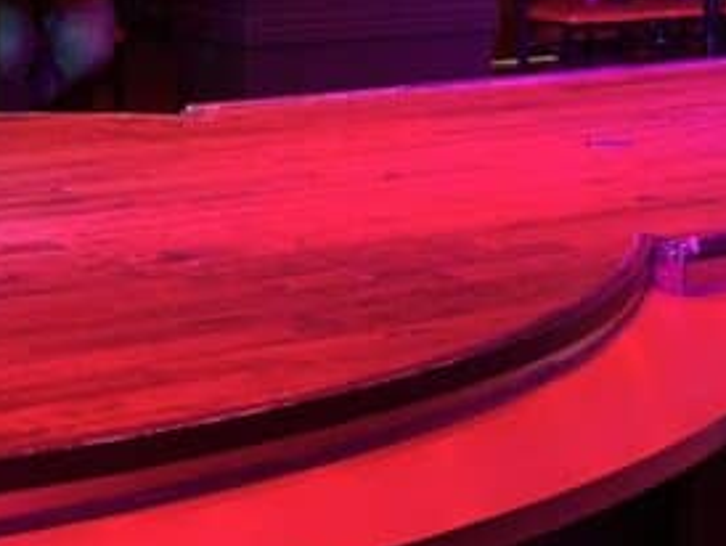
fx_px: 2036
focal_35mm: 97
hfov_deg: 18.7
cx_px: 962
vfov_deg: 14.4
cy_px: -233
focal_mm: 4.25
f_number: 1.8
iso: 400
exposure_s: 1/30
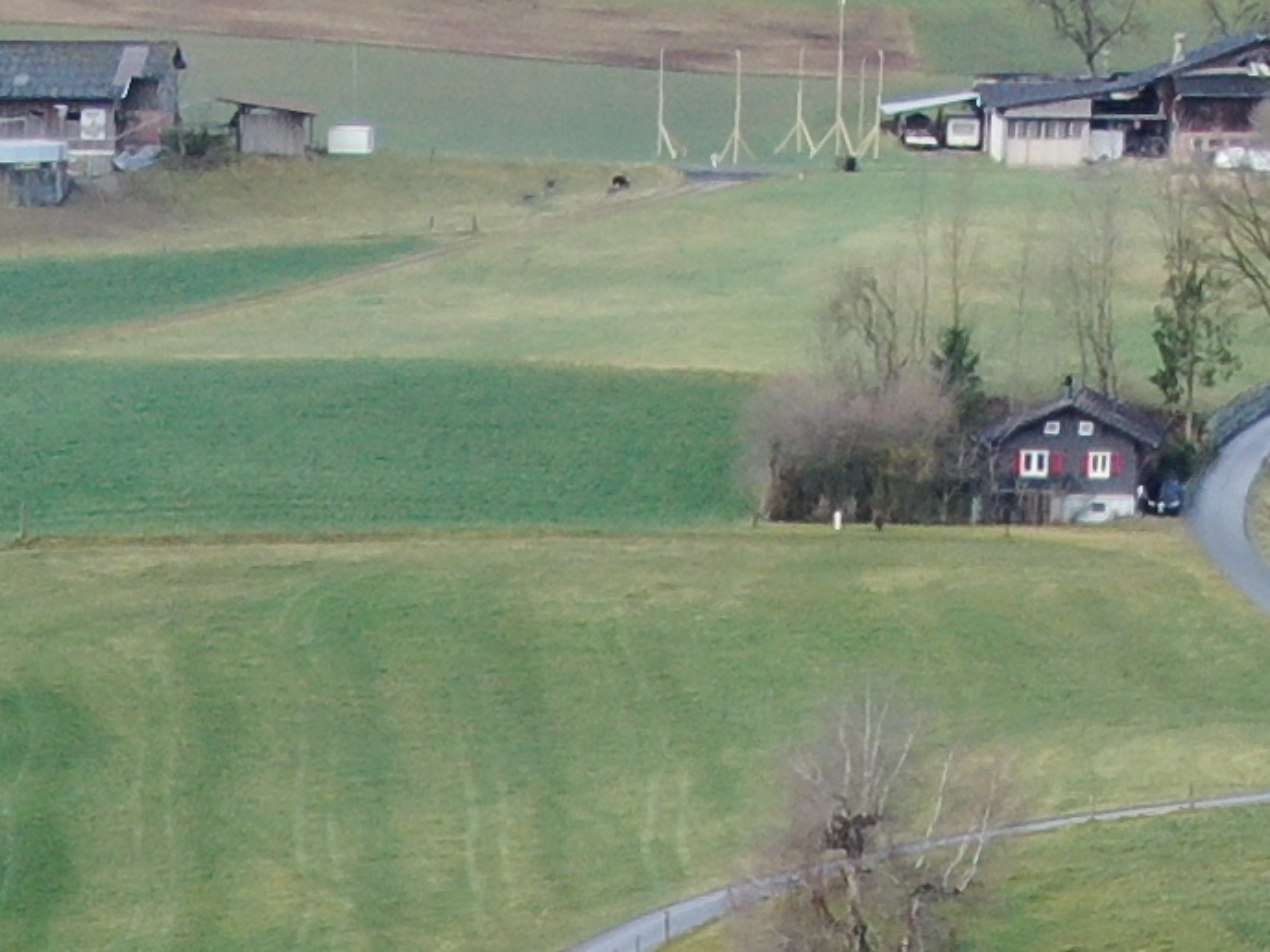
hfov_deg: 10.2
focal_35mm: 192
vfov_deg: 7.1
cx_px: -15
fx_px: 7044
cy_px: 2517
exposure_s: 1/100
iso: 110
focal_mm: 5.69
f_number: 3.2
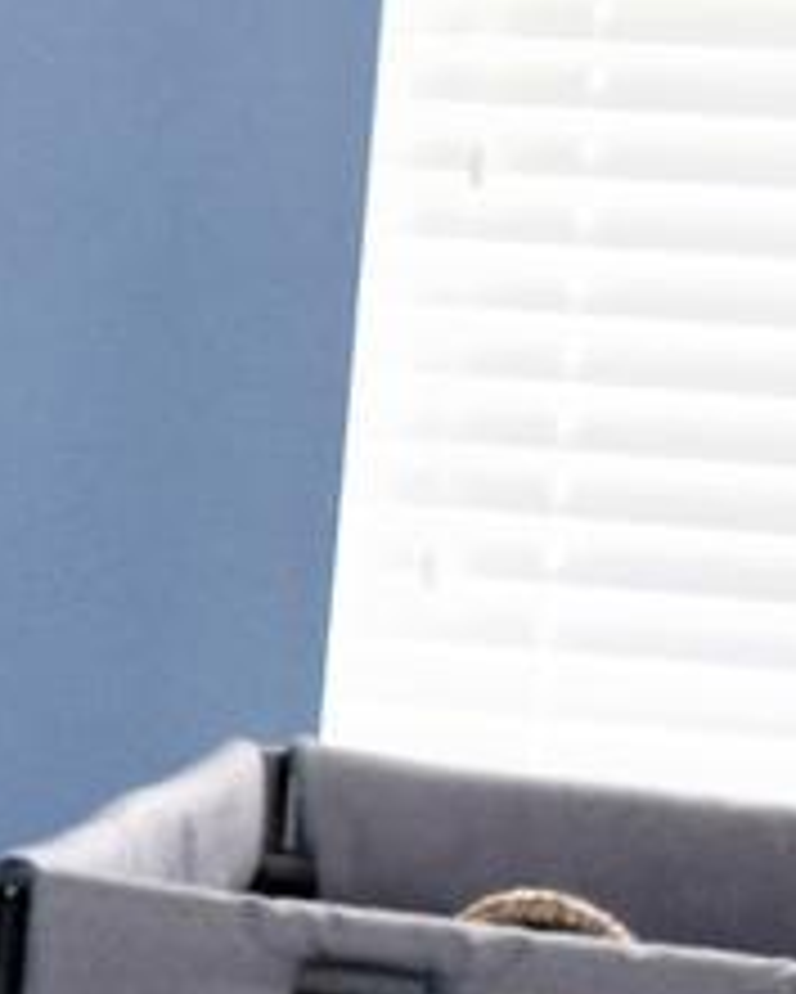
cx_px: -2105
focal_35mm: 235
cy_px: 1046
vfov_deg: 8.2
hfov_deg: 5.8
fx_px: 6916
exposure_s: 1/80
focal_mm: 18
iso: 800
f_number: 4.5
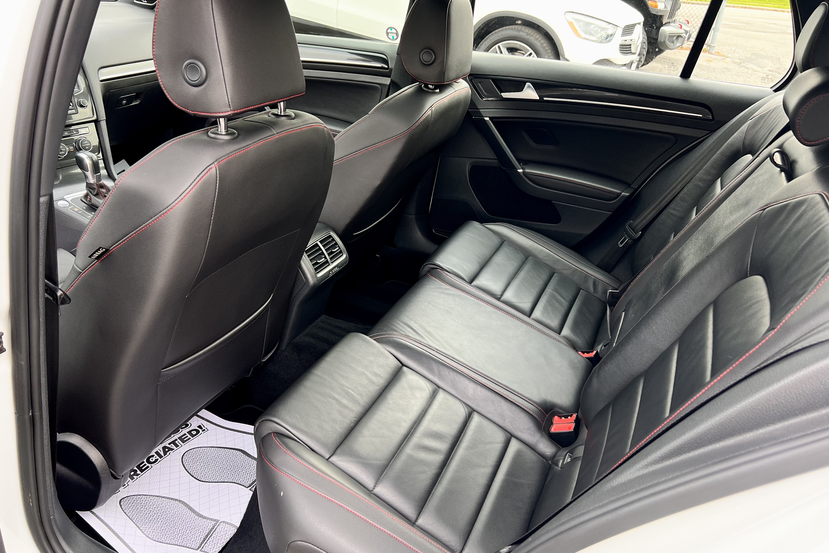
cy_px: 273
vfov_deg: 46.4
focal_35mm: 28
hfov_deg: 65.5
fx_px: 645
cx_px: 410
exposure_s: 1/121
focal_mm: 5.7
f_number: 1.5
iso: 64
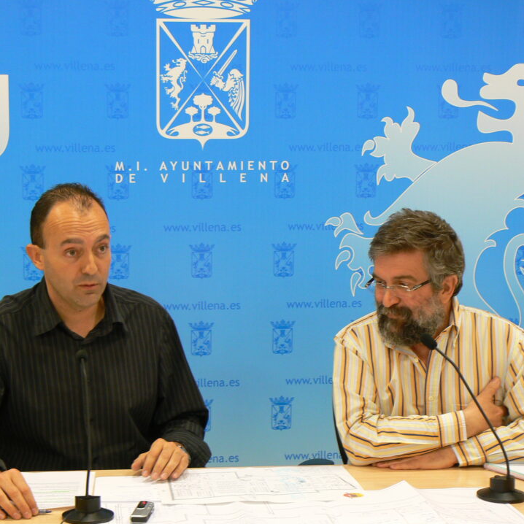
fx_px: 1336
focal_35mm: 78
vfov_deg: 22.2
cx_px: 198
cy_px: 262
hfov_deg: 22.1
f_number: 3.6
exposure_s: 1/15
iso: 100
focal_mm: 11
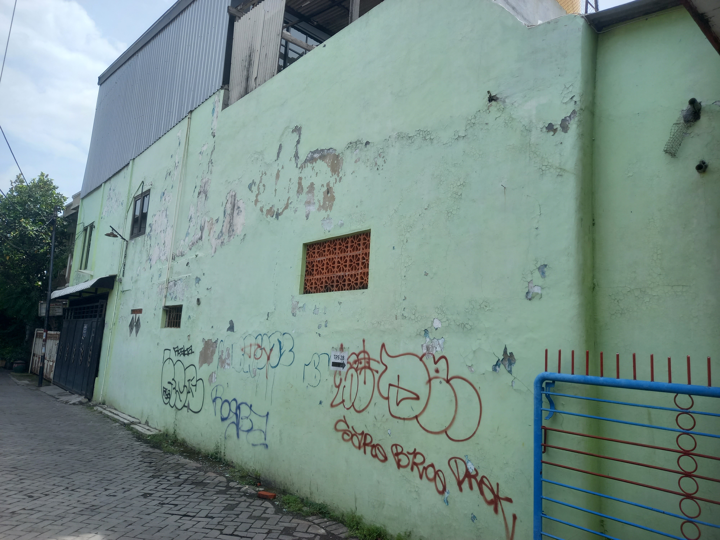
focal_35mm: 25
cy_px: 270
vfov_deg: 54.9
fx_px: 520
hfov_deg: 69.4
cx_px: 360
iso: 25
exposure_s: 1/564
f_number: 2
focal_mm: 4.6
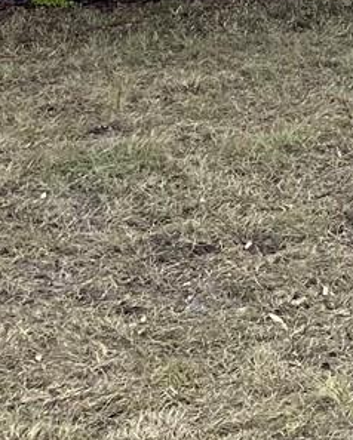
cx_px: 825
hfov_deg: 10.6
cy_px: -218
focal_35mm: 126
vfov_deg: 14.3
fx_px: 1644
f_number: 1.78
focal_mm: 6.86
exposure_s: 1/935
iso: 80
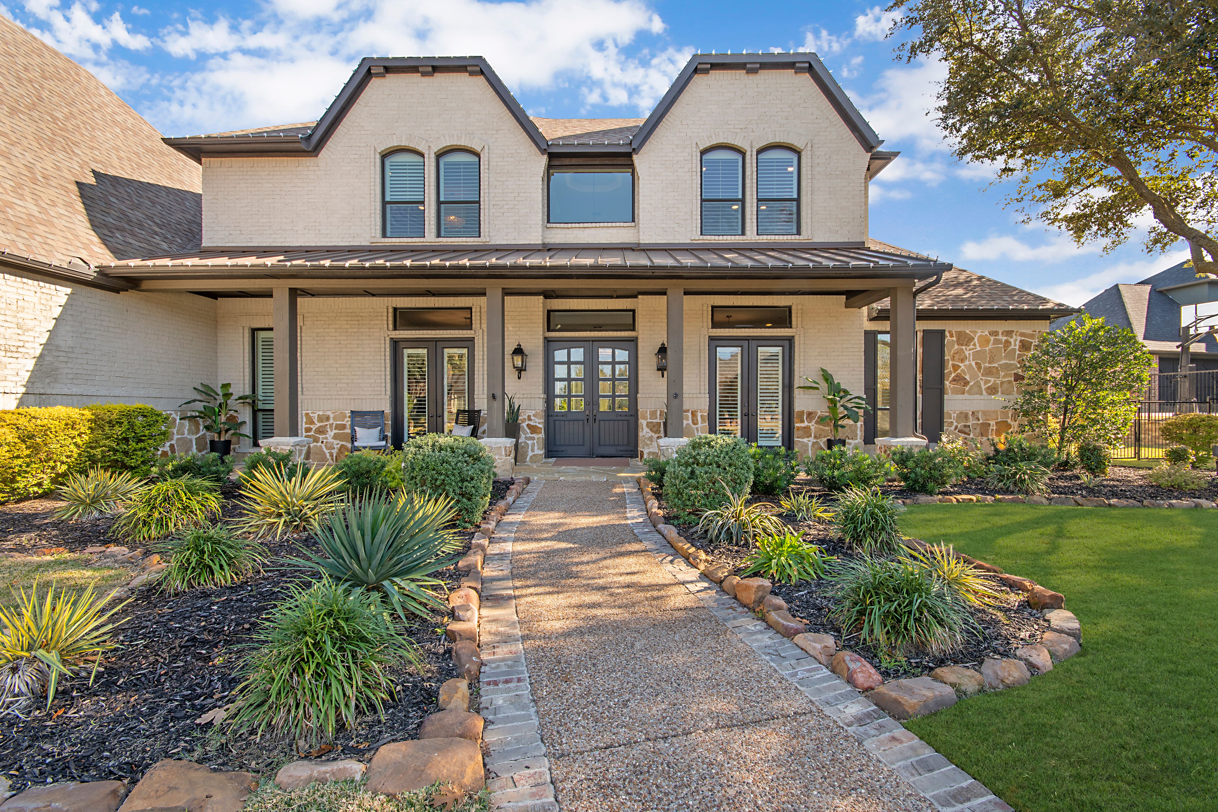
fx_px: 507
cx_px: 609
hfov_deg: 100.4
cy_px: 406
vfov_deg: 77.3
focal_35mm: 15
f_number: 11
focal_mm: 10
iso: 100
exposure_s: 1/40
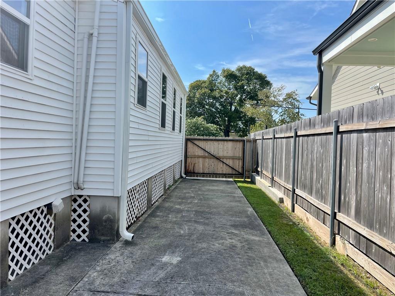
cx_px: 198
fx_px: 297
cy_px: 148
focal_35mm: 26
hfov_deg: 67.3
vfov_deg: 53.1
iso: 32
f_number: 1.6
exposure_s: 1/3125
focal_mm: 4.2
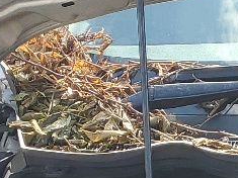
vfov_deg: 7.5
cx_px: 413
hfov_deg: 10.6
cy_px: 500
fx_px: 1216
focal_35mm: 177
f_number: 1.5
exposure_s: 1/833
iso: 50
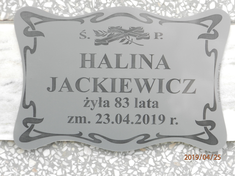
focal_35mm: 335
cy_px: 88
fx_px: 2274
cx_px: 118
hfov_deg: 5.9
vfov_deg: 4.4
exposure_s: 1/60
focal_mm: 59.8
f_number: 5.6
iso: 200
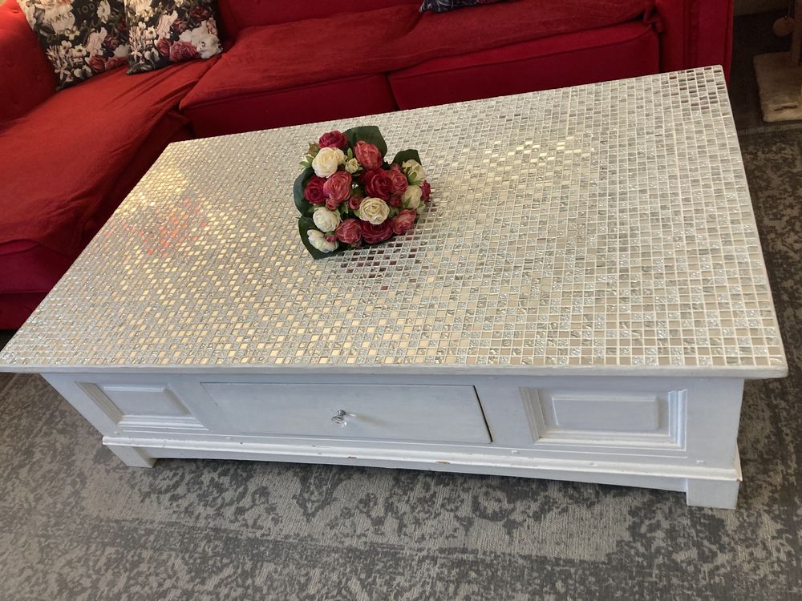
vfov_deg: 49.7
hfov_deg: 63.4
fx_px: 649
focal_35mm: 28
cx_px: 401
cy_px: 300
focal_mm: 3.99
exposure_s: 1/50
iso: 200
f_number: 1.8
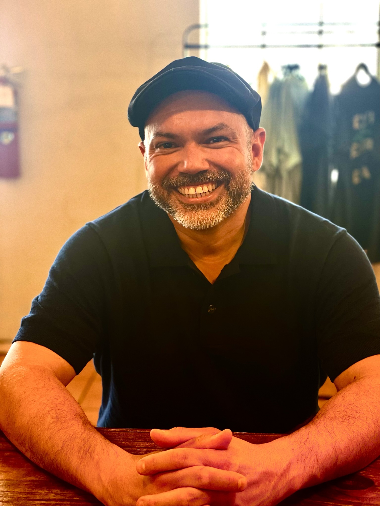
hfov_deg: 28.0
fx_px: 761
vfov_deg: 36.8
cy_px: 253
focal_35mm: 52
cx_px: 190
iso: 200
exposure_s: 1/40
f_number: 2
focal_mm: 6
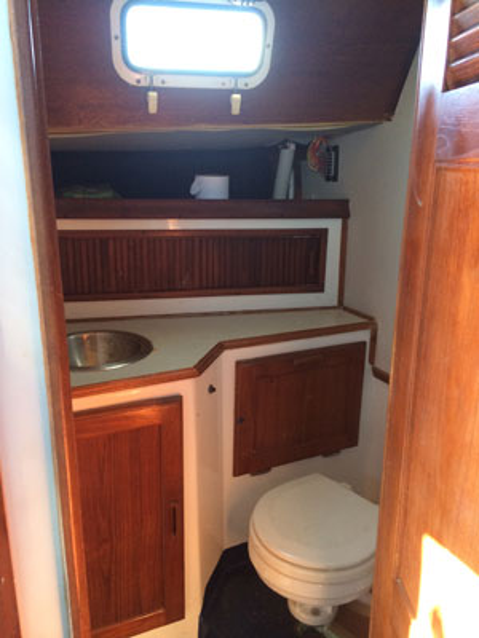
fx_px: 554
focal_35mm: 30
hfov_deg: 46.8
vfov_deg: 60.0
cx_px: 240
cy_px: 319
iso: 160
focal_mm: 4.12
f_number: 2.2
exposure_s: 1/30
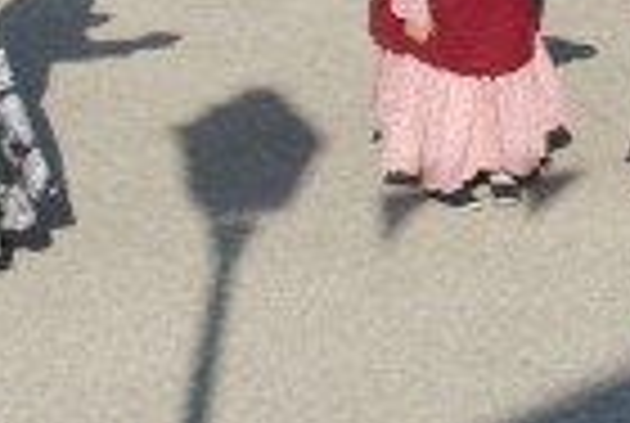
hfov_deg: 8.5
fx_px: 4086
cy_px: -304
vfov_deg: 5.8
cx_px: 1053
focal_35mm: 233
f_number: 8
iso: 100
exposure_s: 1/250
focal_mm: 34
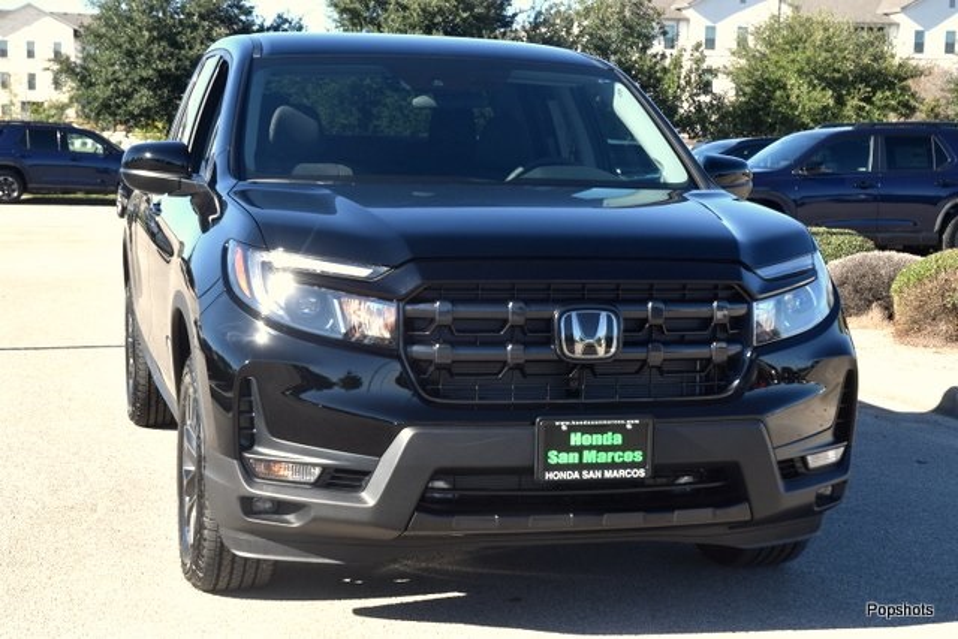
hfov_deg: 30.5
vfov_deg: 20.6
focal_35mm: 66
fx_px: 1757
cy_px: 320
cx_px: 479
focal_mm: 44
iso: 200
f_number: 8
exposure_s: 1/250
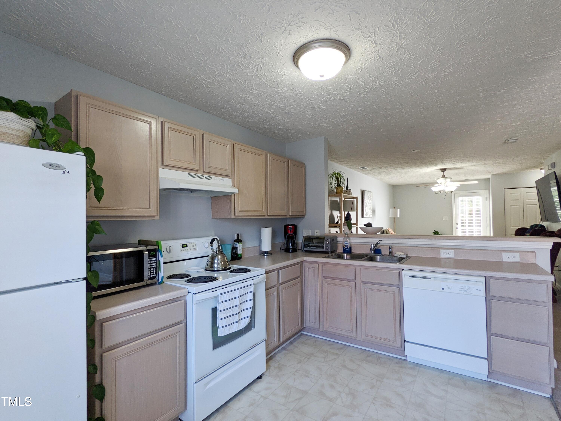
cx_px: 280
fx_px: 259
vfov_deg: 78.1
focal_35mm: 16
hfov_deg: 94.5
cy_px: 210
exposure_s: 1/23.8
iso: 58
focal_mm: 2.22
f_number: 2.2
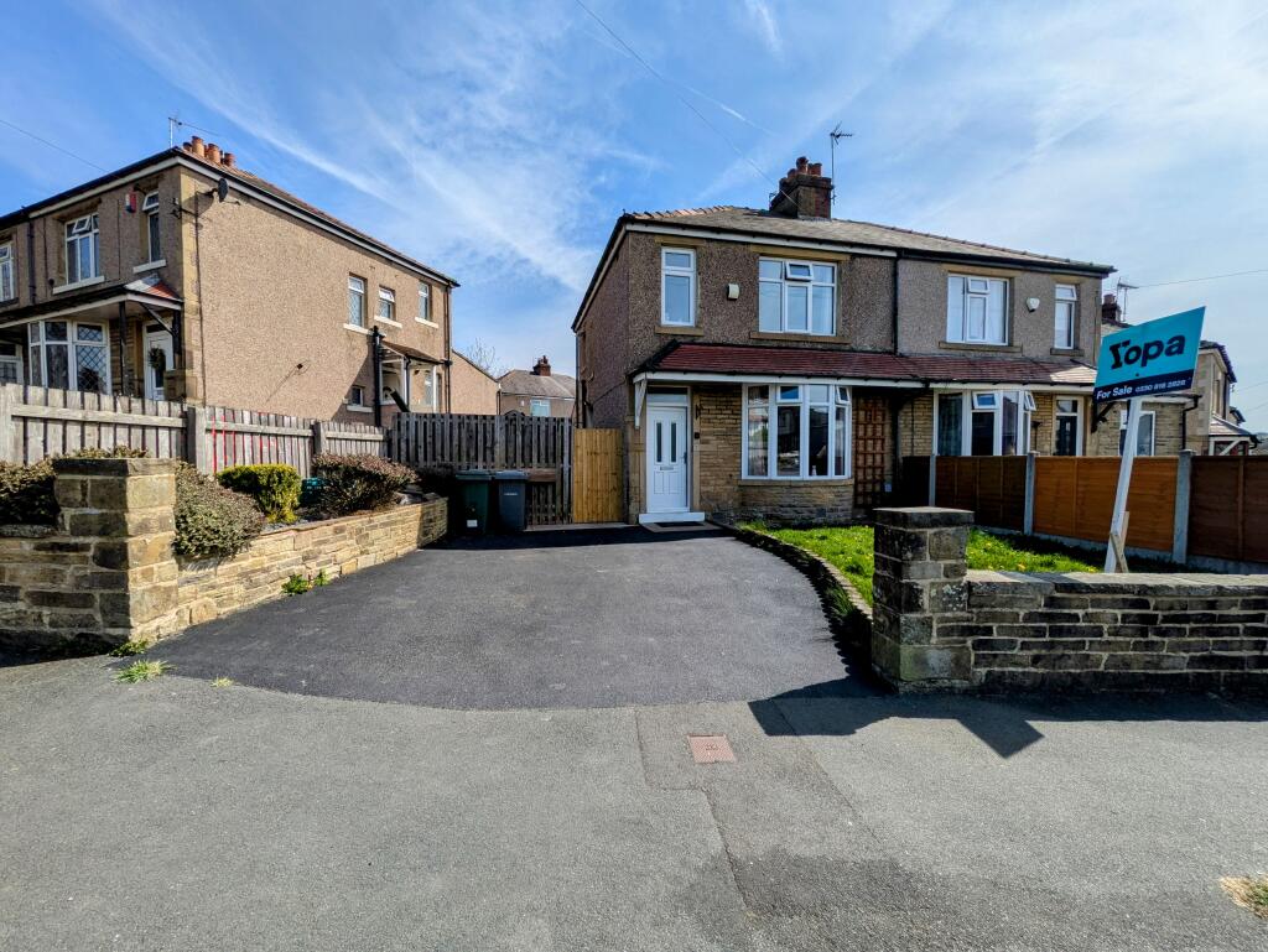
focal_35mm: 14
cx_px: 634
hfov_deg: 102.0
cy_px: 476
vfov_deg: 85.7
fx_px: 513
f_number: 2.2
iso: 49
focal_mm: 1.83
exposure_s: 1/3846
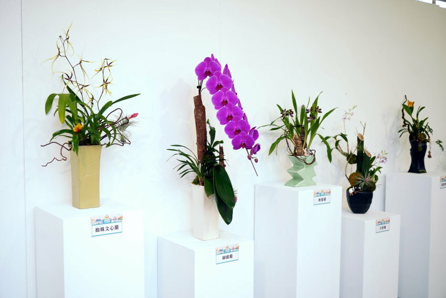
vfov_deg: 34.2
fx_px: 483
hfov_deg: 49.5
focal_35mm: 39
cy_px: 149
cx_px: 223
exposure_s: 1/60
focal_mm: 39
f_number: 4
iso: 250
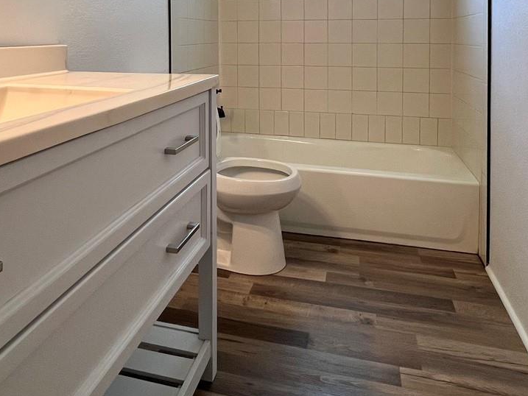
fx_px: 442
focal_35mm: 29
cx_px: 217
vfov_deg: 44.2
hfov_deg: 61.2
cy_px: 45
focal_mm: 1.57
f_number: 1.8
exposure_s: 1/120
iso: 125
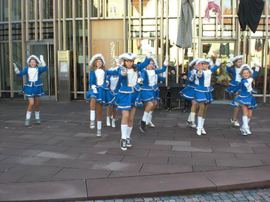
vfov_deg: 37.7
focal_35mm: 38
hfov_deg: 49.0
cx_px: 135
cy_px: 101
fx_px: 296
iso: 64
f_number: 3.1
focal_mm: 6.3
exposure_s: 1/100
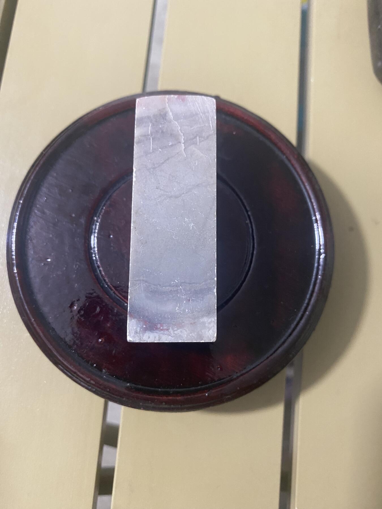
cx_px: 191
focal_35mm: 26
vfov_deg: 67.3
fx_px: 383
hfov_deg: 53.1
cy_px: 254
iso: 400
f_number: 1.8
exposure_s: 1/50
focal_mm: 4.25
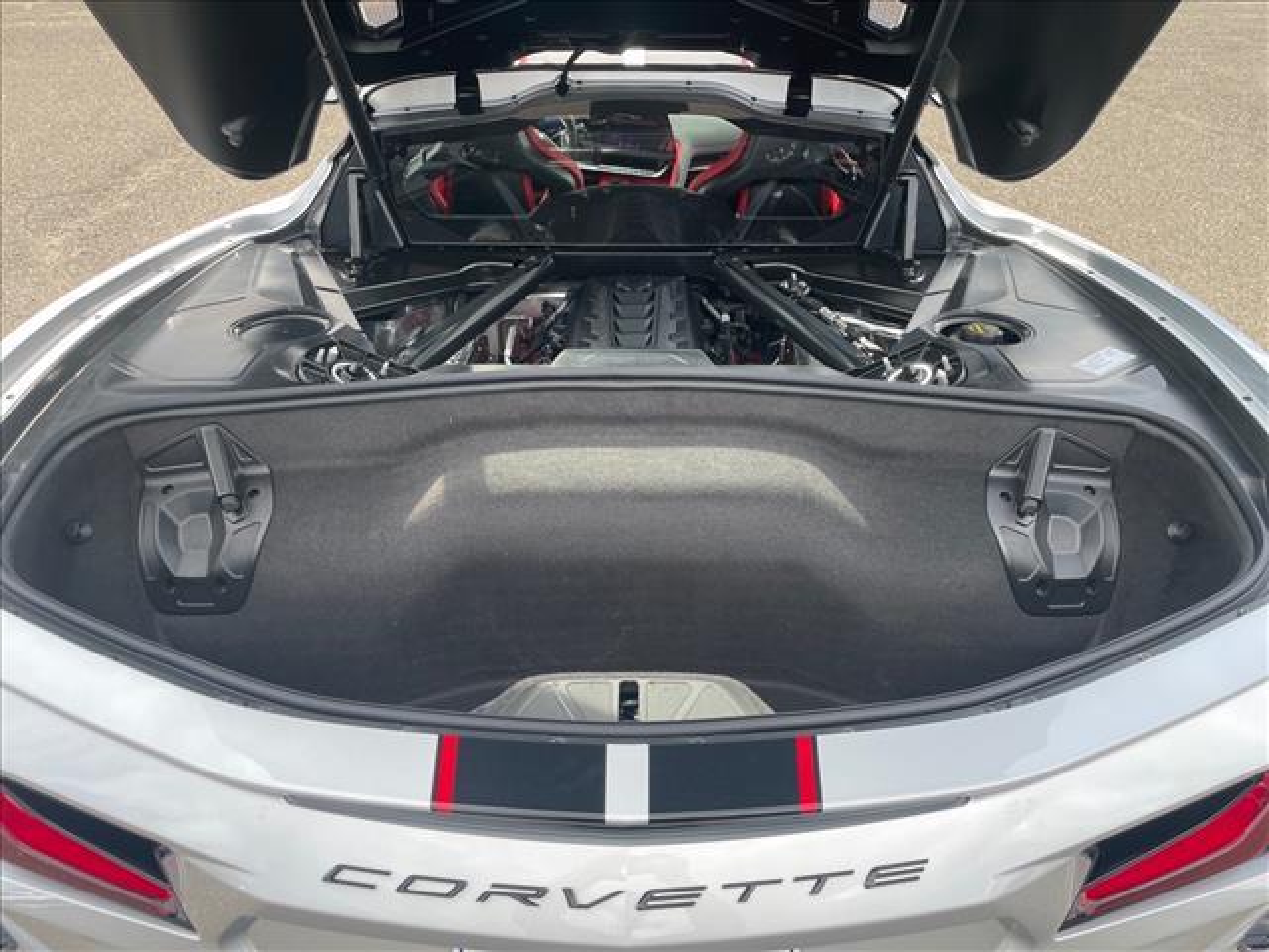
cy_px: 476
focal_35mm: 26
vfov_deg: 53.1
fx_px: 953
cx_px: 634
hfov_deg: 67.3
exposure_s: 1/159
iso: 32
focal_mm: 4.2
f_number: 1.6
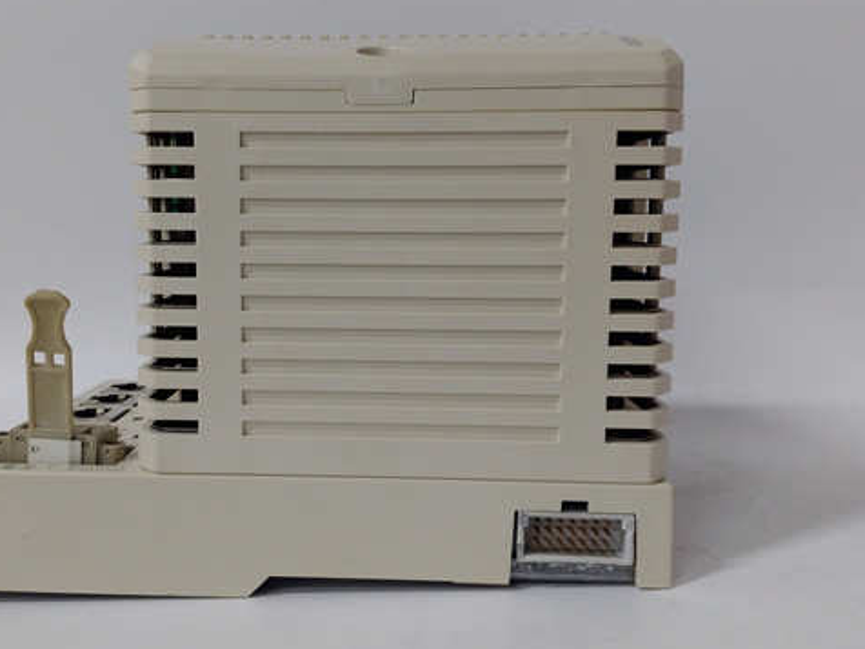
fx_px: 850
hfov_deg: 53.6
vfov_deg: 41.8
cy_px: 313
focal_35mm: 34
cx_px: 349
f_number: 2
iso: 285
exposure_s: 1/33
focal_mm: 3.79
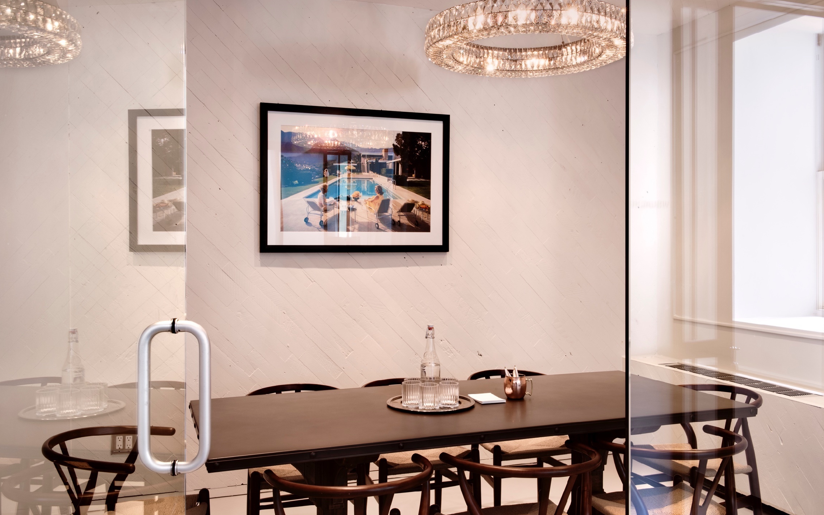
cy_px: 248
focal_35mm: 33
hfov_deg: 58.1
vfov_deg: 38.3
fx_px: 741
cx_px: 408
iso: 125
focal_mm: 32
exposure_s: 5
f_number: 20
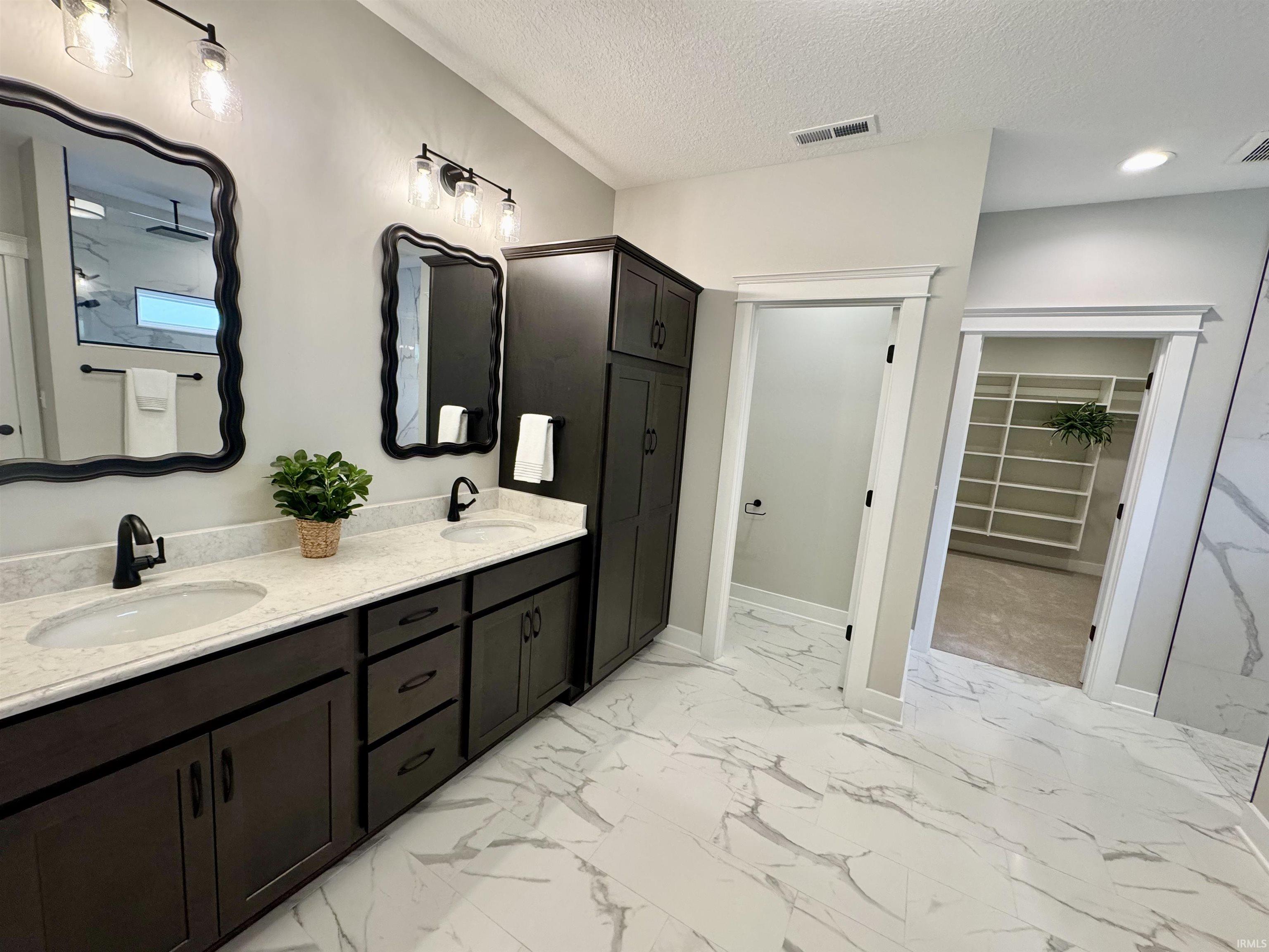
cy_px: 476
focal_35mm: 14
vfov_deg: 85.7
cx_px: 634
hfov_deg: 102.1
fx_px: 513
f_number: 2.2
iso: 250
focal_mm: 2.22
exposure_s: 1/120
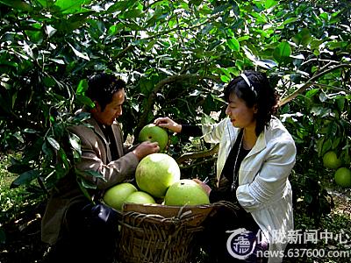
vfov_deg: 39.7
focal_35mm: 36
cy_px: 132
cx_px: 176
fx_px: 365
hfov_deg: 51.4
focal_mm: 7.5
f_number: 3
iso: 64
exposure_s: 1/49
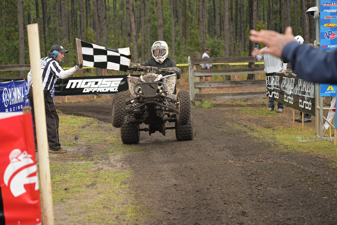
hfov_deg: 26.6
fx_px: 711
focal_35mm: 76
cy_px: 104
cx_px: 161
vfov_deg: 17.9
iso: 800
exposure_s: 1/1600
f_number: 2.8
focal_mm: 70
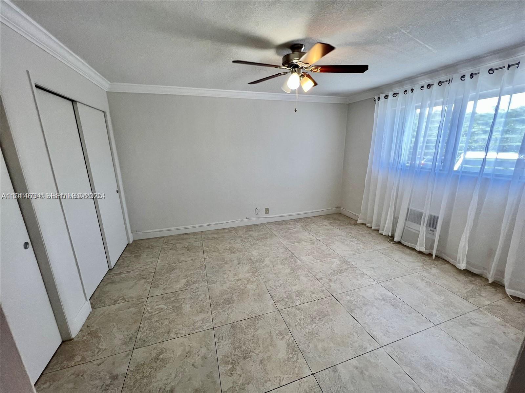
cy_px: 196
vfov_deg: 89.9
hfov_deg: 106.2
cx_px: 262
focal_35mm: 13
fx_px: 197
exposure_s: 1/120
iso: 100
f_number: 1.8
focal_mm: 1.57
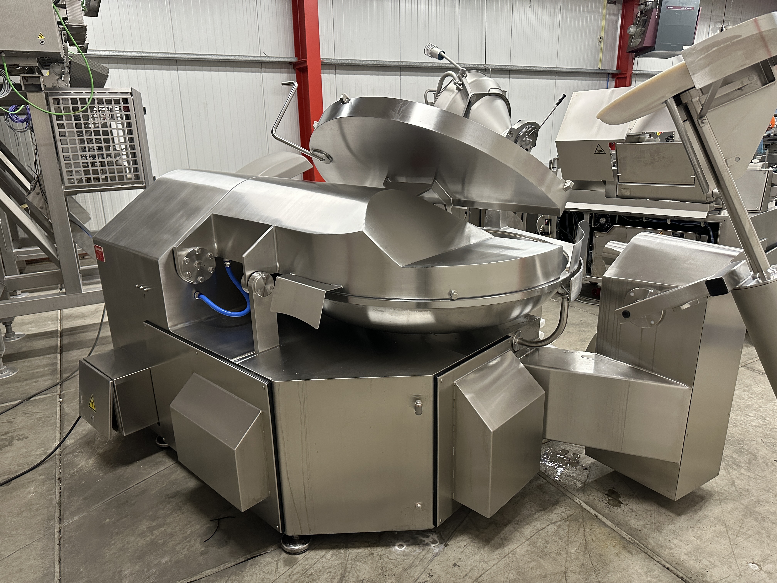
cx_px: 388
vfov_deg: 56.8
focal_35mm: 24
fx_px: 539
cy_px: 292
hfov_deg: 71.6
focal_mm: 6.86
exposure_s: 1/50
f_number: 1.78
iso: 400
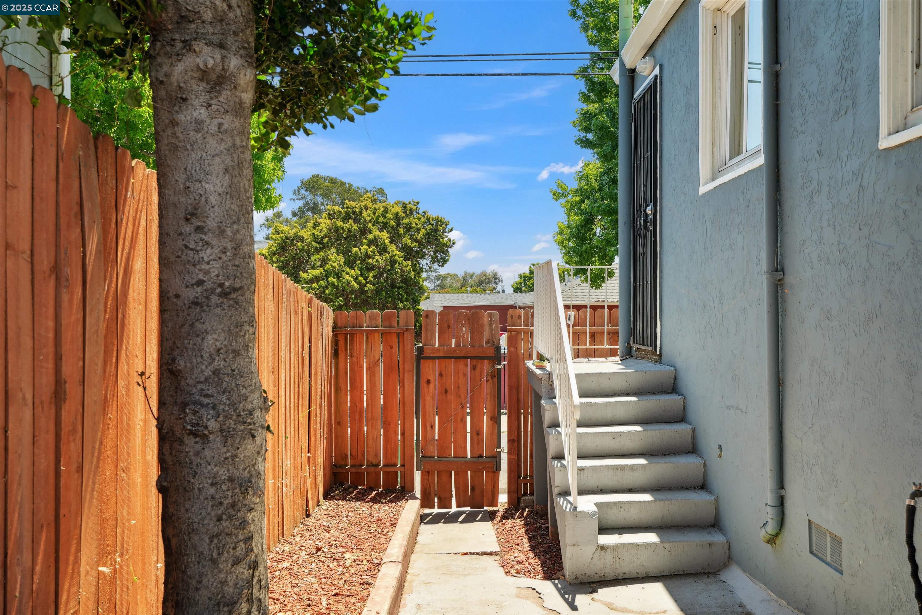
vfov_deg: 37.9
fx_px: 896
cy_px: 308
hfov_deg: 54.4
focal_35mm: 35
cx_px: 461
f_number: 8
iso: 125
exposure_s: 1/30
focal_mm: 35
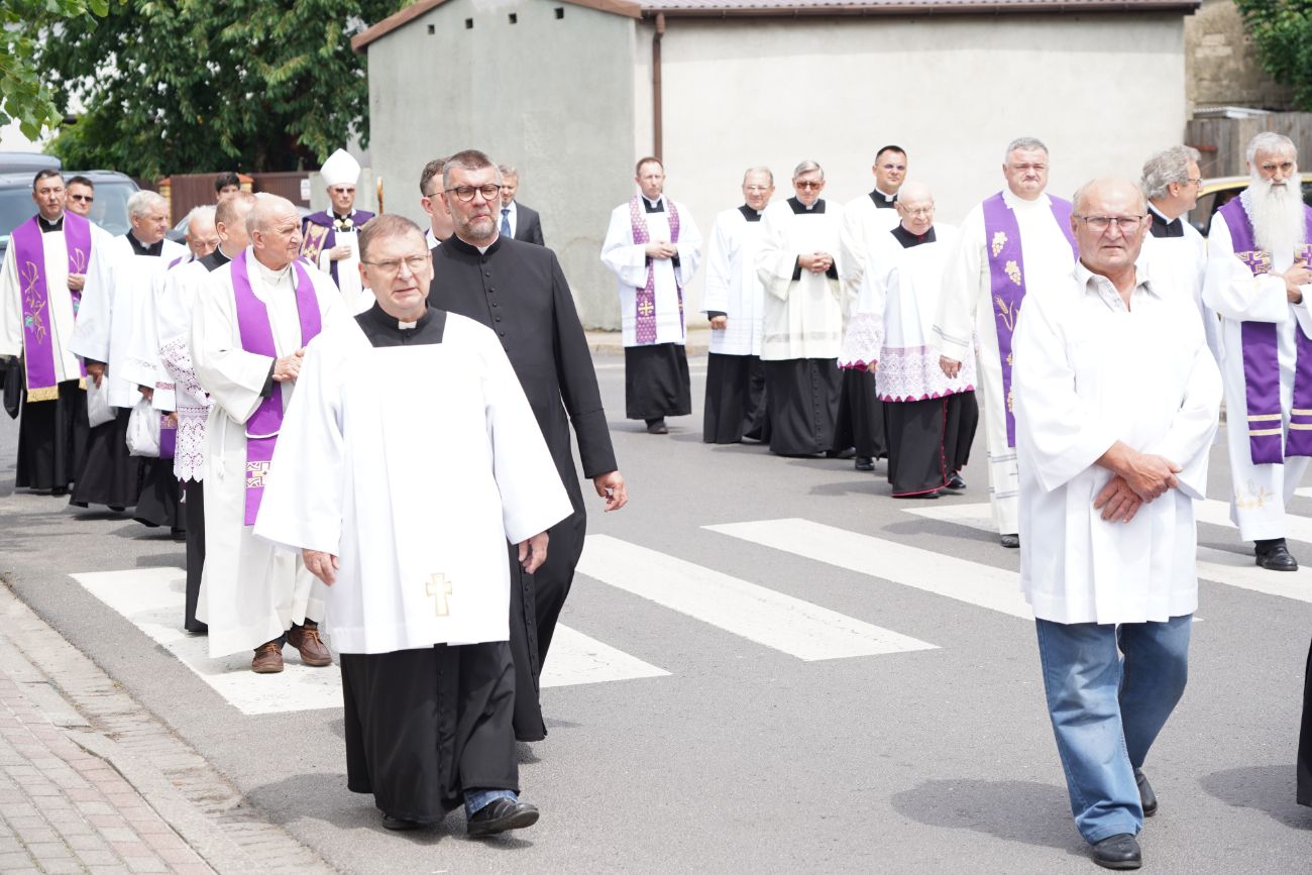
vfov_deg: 16.5
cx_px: 656
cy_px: 438
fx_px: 3025
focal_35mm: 83
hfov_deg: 24.5
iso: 100
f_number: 5.6
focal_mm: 83
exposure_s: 1/200
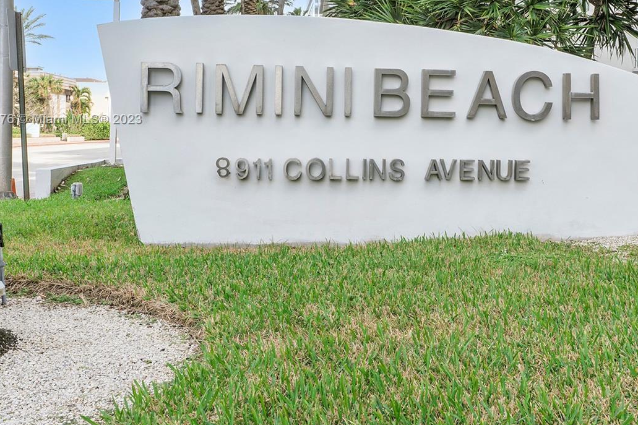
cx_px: 439
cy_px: 120
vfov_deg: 29.3
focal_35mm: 45
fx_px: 804
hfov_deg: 42.5
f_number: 11
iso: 100
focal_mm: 19.5
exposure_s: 1/60
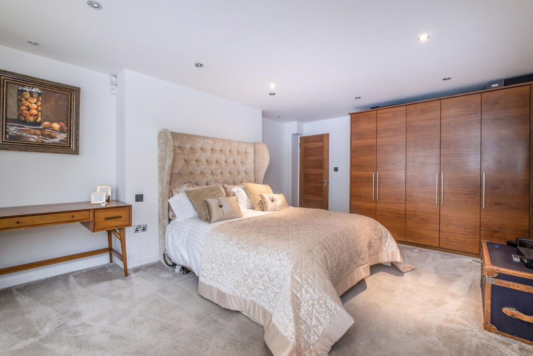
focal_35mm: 15
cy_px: 178
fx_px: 222
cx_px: 266
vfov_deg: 77.3
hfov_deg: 100.4
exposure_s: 1/8
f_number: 8
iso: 250
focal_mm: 10
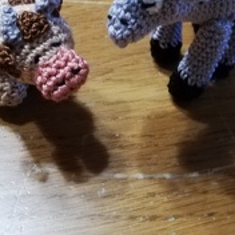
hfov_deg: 28.2
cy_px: -63
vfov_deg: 24.8
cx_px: 118
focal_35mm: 61
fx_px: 469
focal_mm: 3.81
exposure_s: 1/16.7
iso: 800
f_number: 2.2
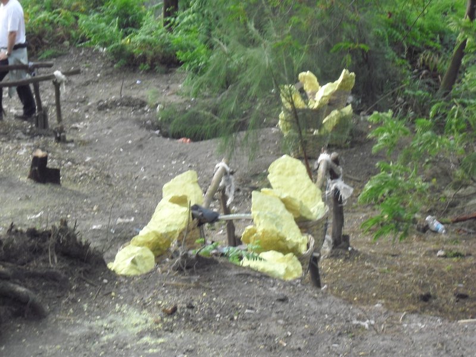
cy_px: 178
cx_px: 238
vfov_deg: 13.1
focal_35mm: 113
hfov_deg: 17.4
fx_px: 1554
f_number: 5.2
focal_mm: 18.6
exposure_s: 1/80
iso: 200
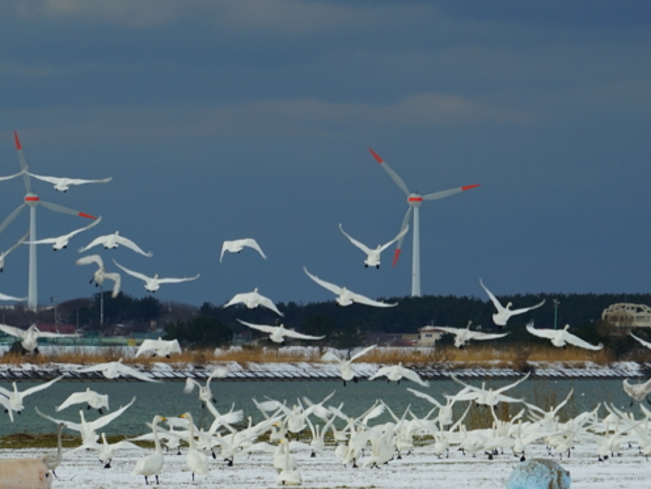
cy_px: 307
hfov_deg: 5.3
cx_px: 335
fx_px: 7073
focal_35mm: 376
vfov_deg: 4.0
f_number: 9
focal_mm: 162
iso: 100
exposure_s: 1/320
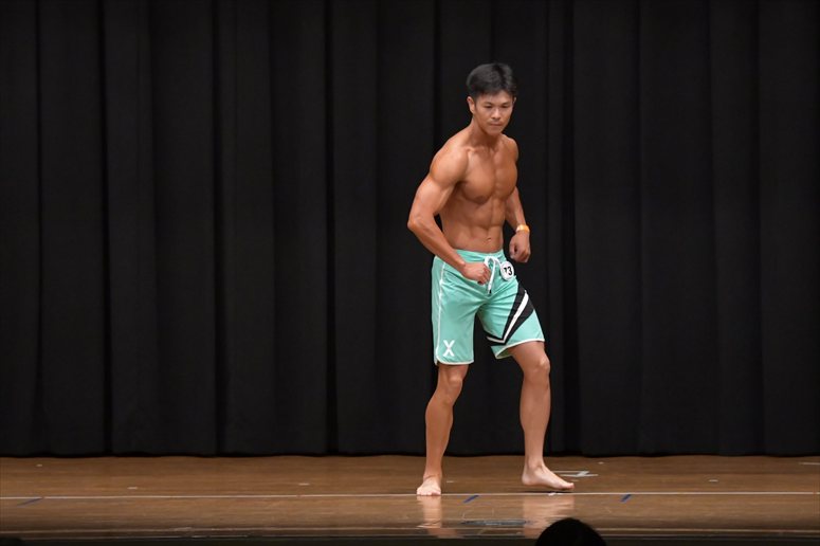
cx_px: 410
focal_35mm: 225
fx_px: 5123
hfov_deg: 9.2
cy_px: 273
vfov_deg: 6.1
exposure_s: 1/400
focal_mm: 150
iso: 6400
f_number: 5.6
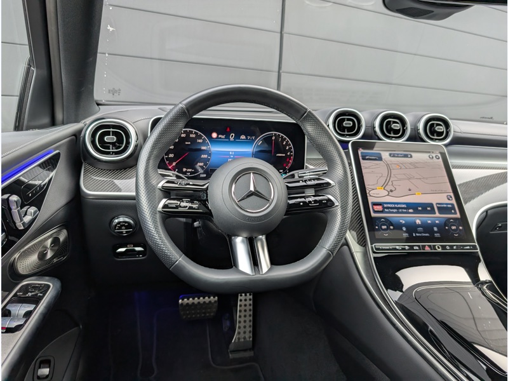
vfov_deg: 56.8
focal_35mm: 24
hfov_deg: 71.6
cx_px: 254
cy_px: 190
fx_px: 352
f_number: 1.68
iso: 119
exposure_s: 1/84.3
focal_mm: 6.9
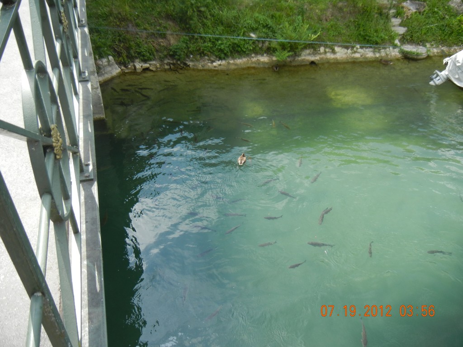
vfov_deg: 46.8
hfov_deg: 60.0
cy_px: 174
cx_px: 232
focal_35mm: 30
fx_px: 401
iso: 160
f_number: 3.5
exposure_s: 1/467
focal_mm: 5.4
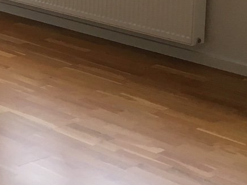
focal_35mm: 134
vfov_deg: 10.9
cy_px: -32
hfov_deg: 13.9
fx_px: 956
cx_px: -104
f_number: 2.2
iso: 40
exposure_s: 1/33
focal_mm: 4.15
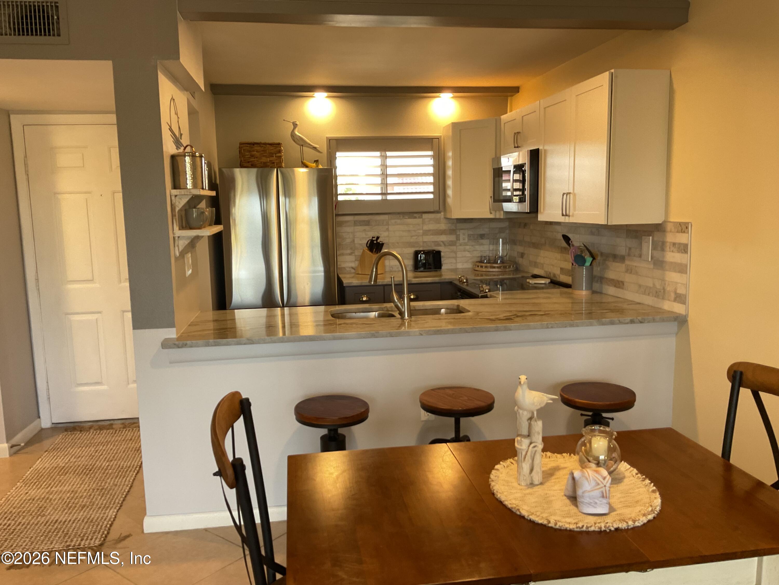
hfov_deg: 61.7
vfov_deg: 48.2
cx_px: 390
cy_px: 292
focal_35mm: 29
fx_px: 653
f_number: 1.8
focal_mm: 3
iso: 250
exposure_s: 1/60
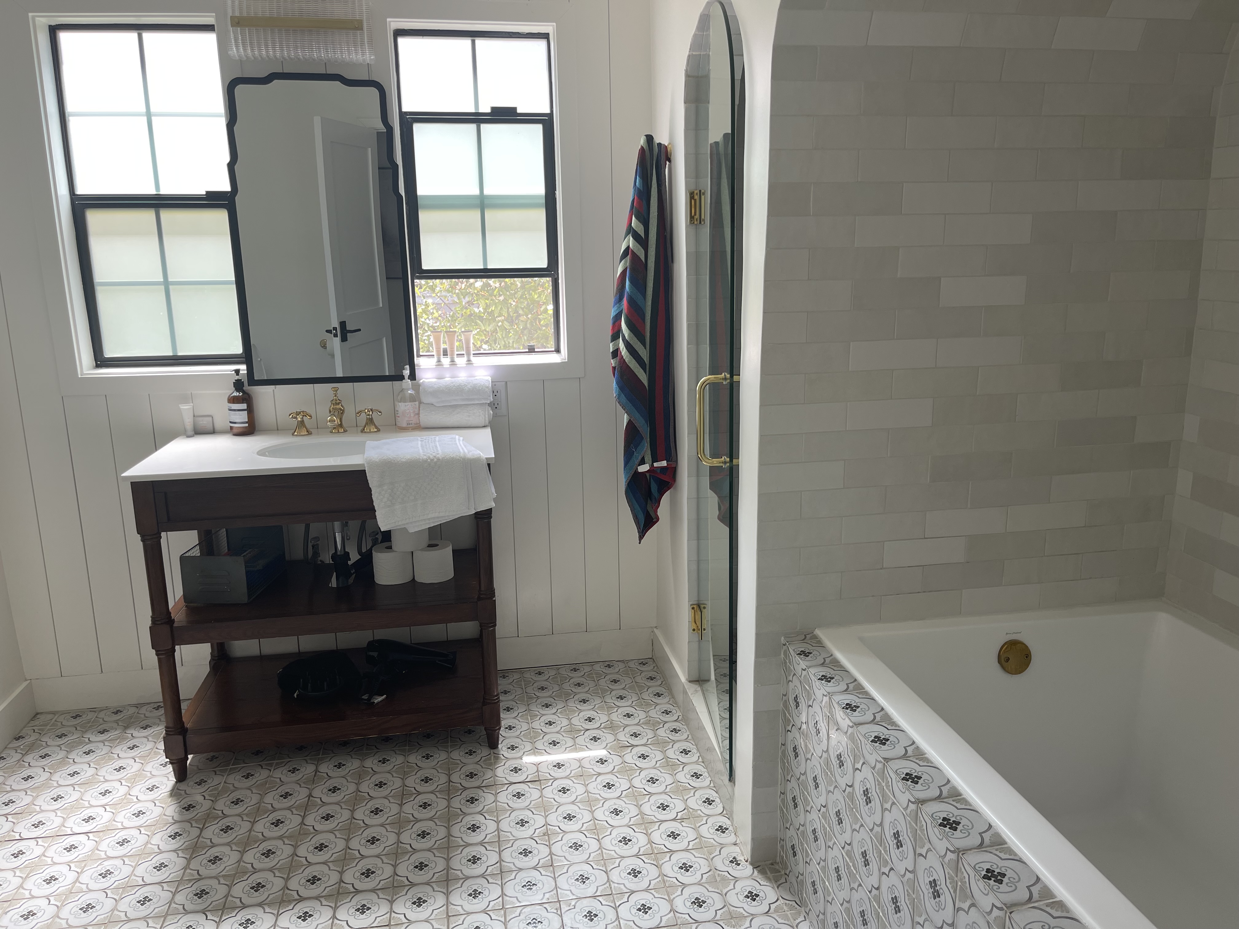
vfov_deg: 54.9
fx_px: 895
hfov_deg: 69.4
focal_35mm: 25
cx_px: 620
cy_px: 464
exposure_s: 1/120
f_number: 1.6
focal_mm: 5.1
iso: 50
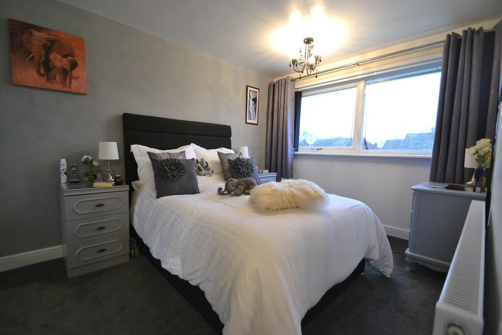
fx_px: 209
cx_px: 251
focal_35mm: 15
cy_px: 168
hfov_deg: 100.4
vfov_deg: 77.3
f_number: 3.5
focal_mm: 10
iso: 1100
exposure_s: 1/60
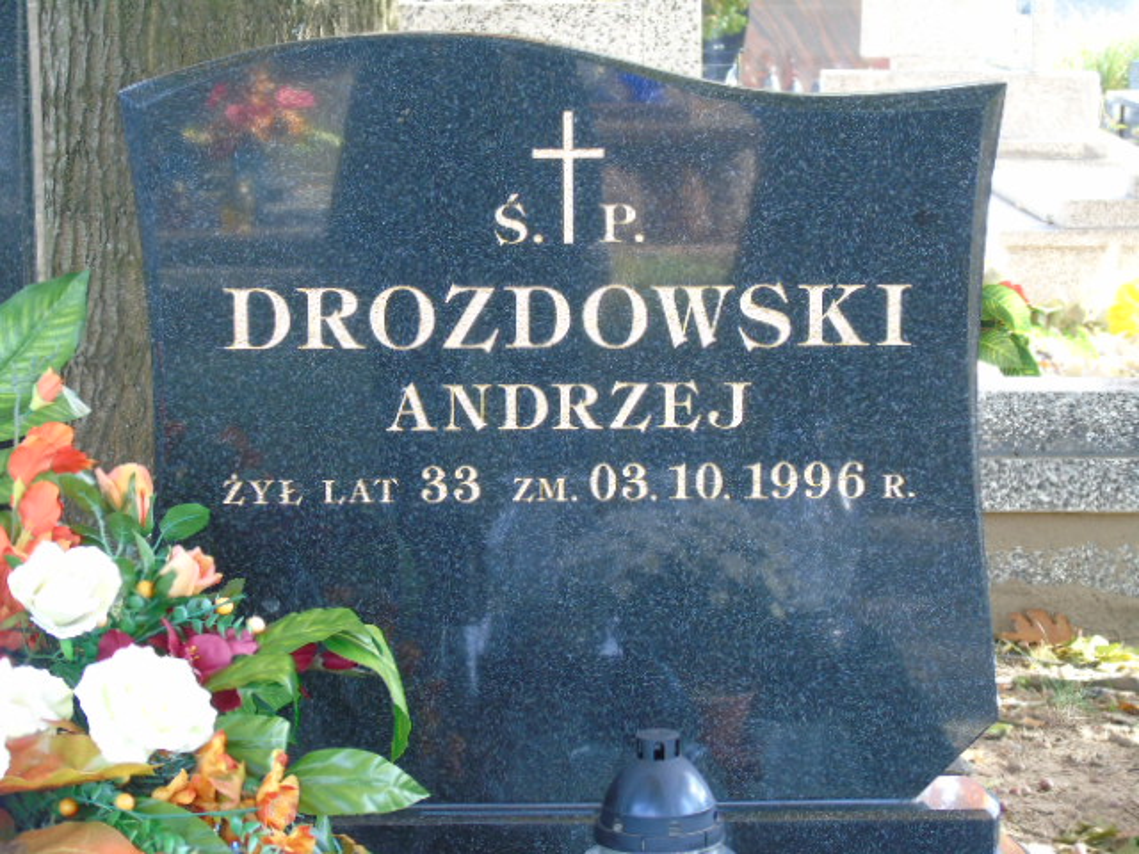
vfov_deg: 13.7
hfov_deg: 18.2
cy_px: 427
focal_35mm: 108
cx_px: 570
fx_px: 3554
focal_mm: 19
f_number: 4.4
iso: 250
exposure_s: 1/50
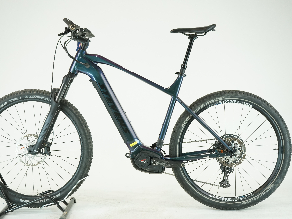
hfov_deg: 35.5
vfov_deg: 27.0
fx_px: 456
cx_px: 130
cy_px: 109
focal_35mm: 54
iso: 1600
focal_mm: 49
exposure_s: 1/200
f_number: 5.6
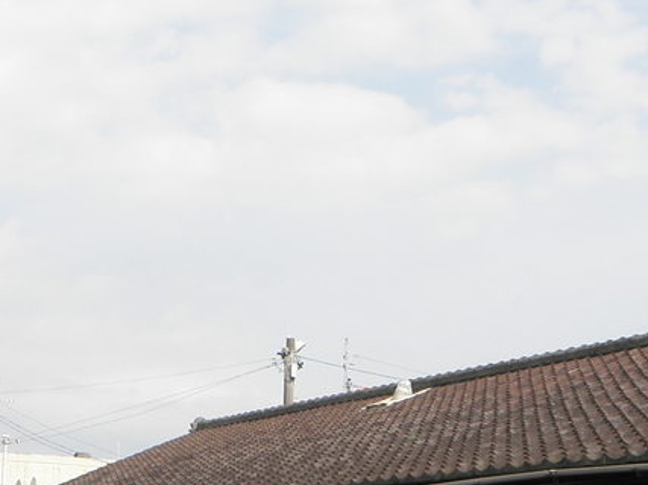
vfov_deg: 18.1
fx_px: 1460
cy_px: 555
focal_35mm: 78
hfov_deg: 25.0
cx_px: 316
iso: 64
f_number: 5.6
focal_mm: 4.6
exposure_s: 1/250
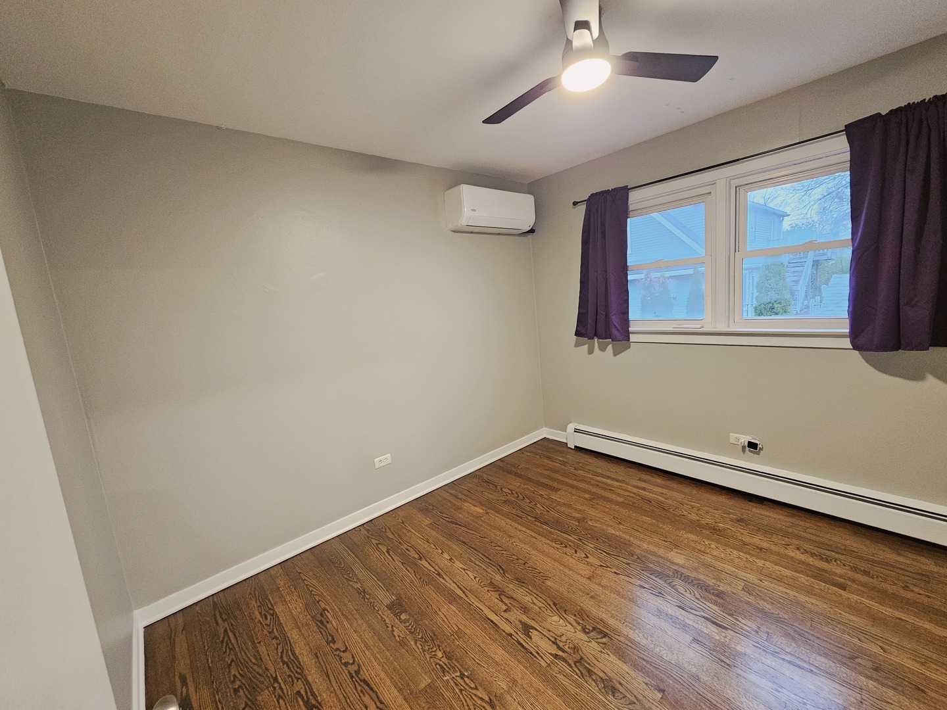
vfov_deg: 89.9
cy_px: 355
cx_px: 474
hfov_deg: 106.2
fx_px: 356
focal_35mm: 13
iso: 640
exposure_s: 1/30
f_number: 2.2
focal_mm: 2.2
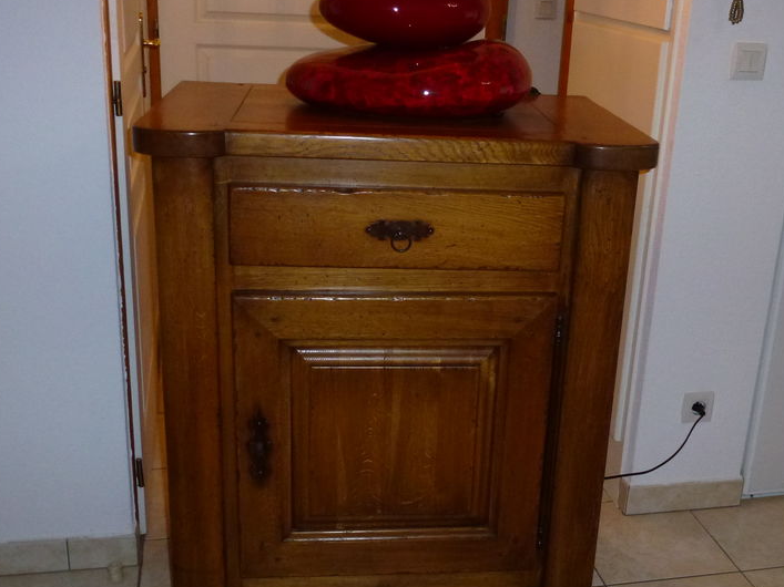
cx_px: 449
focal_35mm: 41
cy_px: 301
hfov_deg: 45.6
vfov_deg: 35.1
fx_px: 928
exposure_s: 1/60
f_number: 3.5
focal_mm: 5
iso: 250
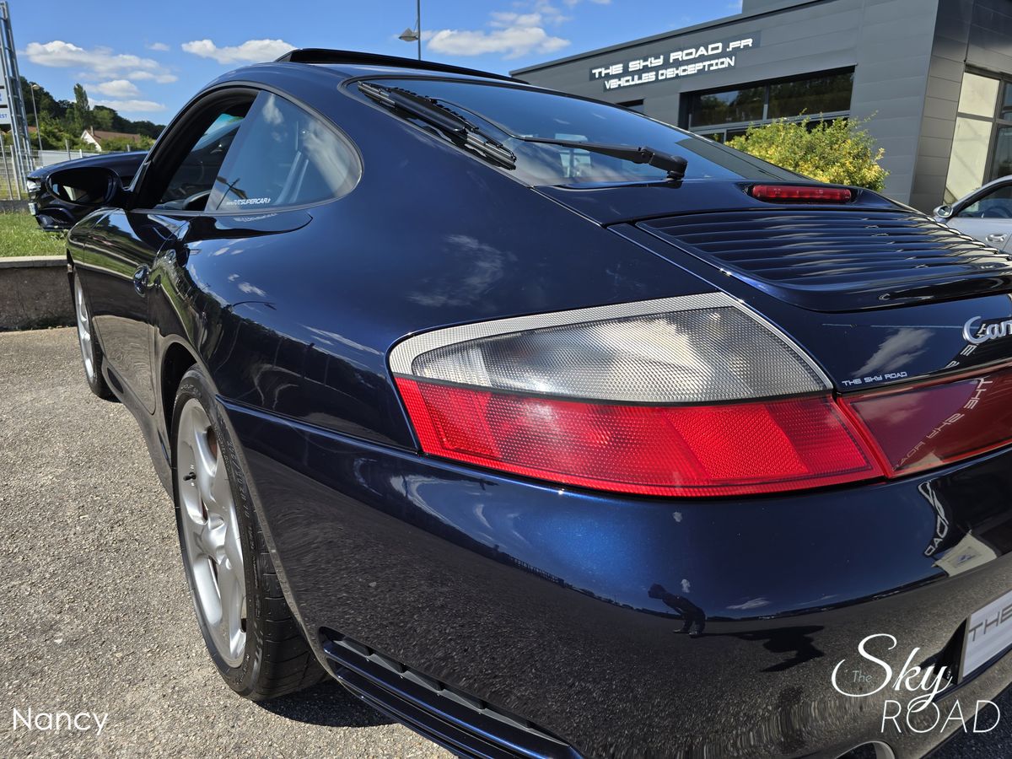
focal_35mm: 23
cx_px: 506
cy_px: 380
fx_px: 672
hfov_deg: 73.9
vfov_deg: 58.9
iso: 12
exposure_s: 1/686
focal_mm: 6.3
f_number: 1.7
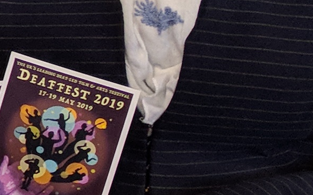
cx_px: -538
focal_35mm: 189
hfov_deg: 9.4
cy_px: -145
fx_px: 1612
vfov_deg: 6.8
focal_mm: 4.67
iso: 328
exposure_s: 1/92.8
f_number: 2
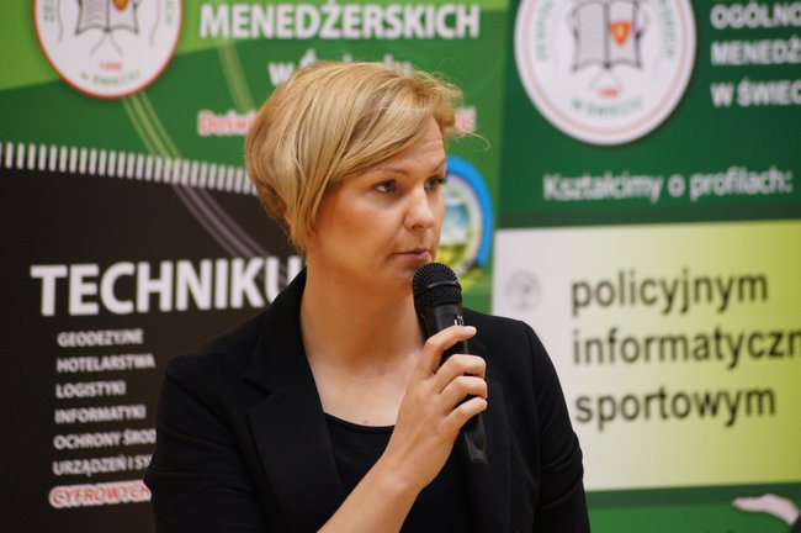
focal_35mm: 240
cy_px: 266
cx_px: 400
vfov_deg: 5.7
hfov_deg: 8.6
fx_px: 5335
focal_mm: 160
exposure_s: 1/200
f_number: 4.5
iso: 1600
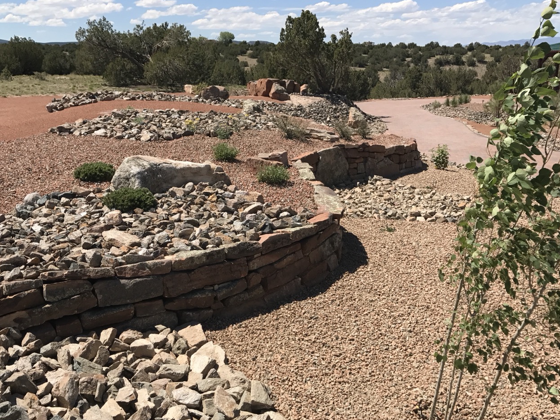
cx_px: 266
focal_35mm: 36
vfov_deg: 39.6
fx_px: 582
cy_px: 240
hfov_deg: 51.3
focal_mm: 3.99
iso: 20
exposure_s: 1/2907
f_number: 1.8
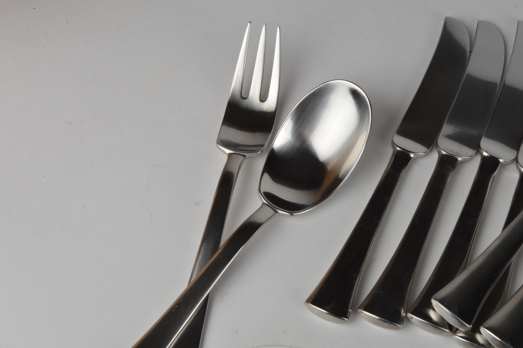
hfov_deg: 31.9
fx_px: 914
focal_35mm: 63
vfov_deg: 21.5
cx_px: 262
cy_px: 174
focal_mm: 42
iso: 100
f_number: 22
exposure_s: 1/125
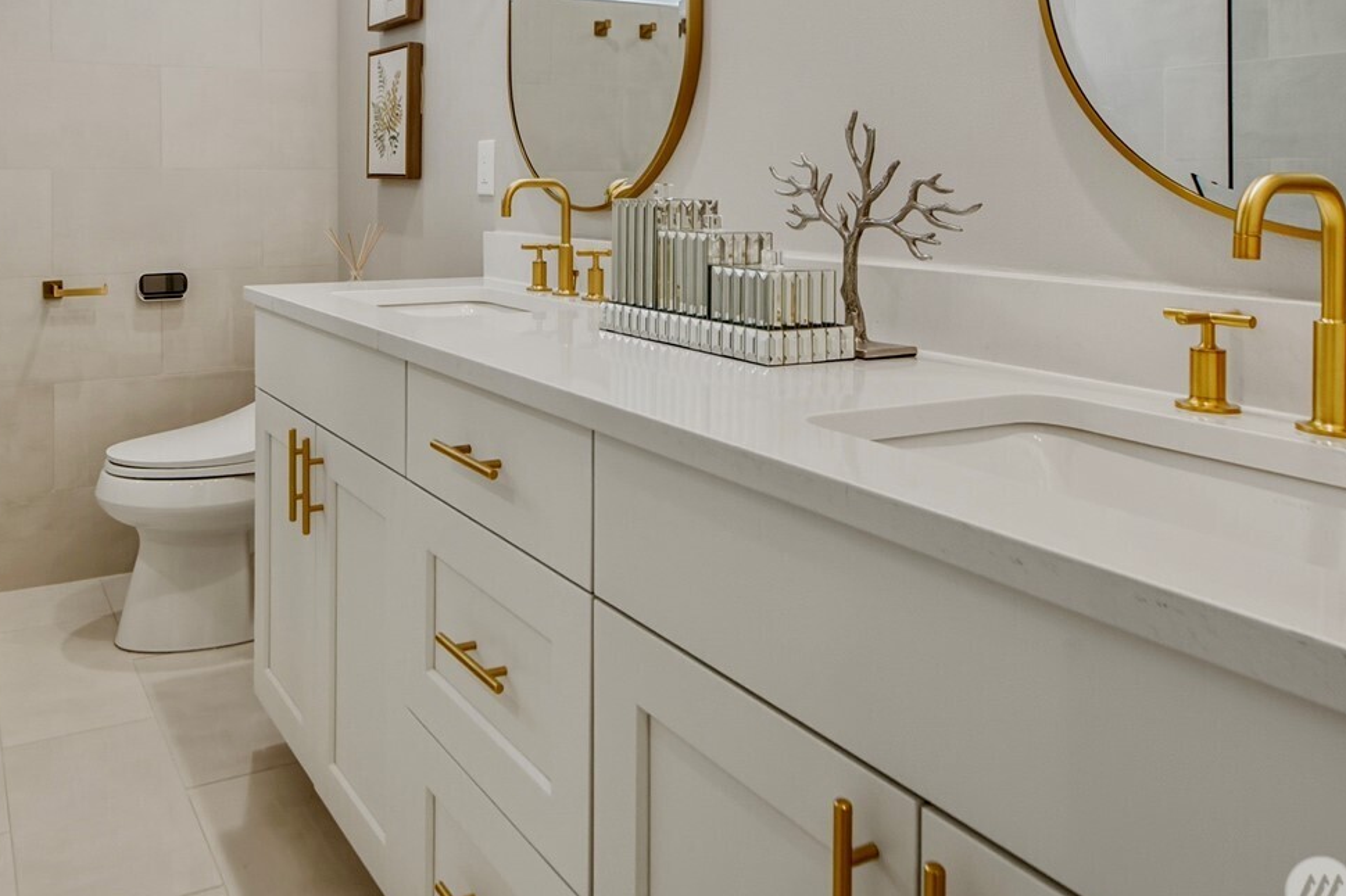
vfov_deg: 43.8
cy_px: 160
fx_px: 1046
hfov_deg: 63.8
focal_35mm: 28
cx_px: 446
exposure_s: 1/160
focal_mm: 16
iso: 400
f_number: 9
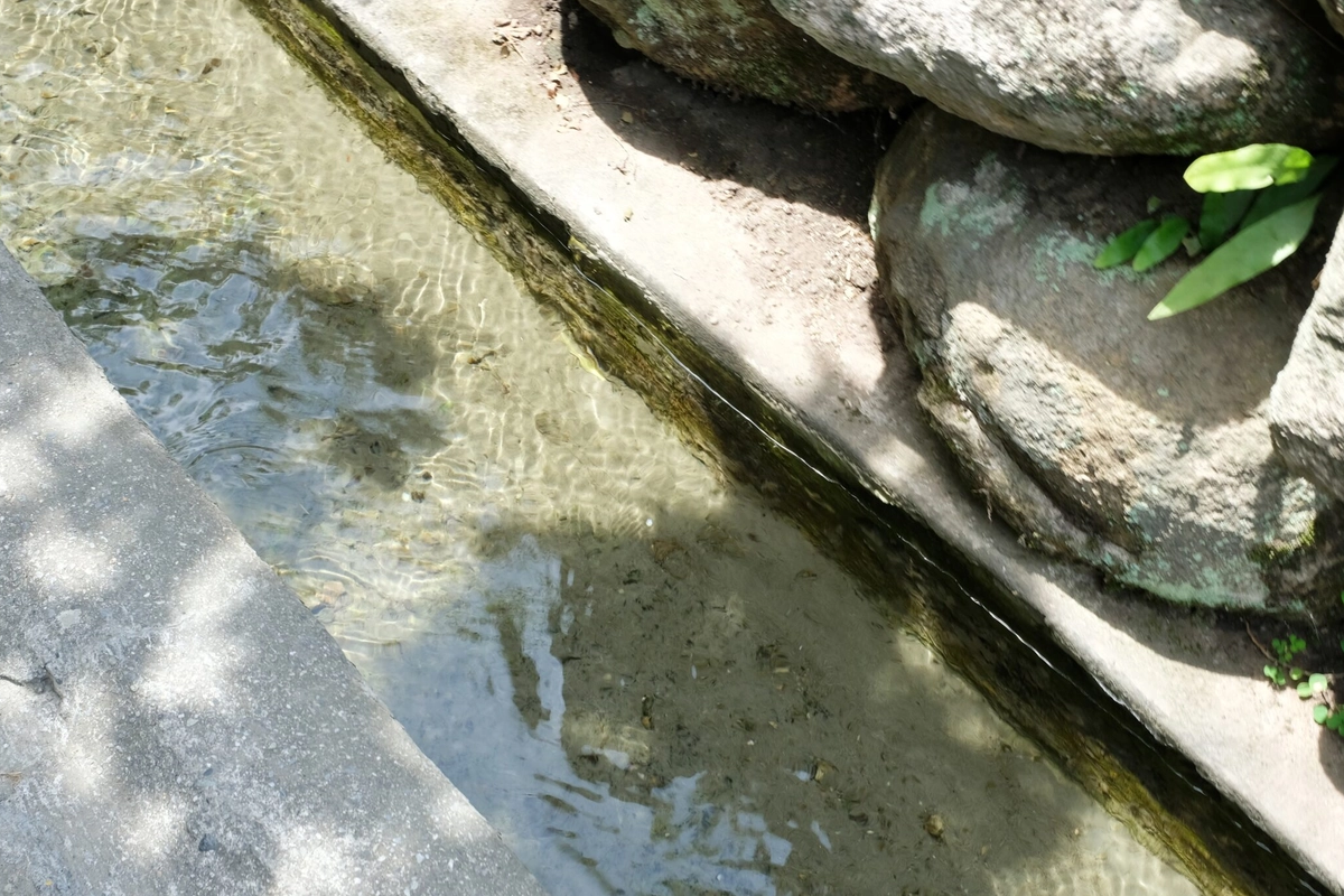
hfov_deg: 39.6
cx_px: 698
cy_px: 435
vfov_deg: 27.0
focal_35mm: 50
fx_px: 1867
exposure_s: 1/40
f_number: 11
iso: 250
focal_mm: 26.6
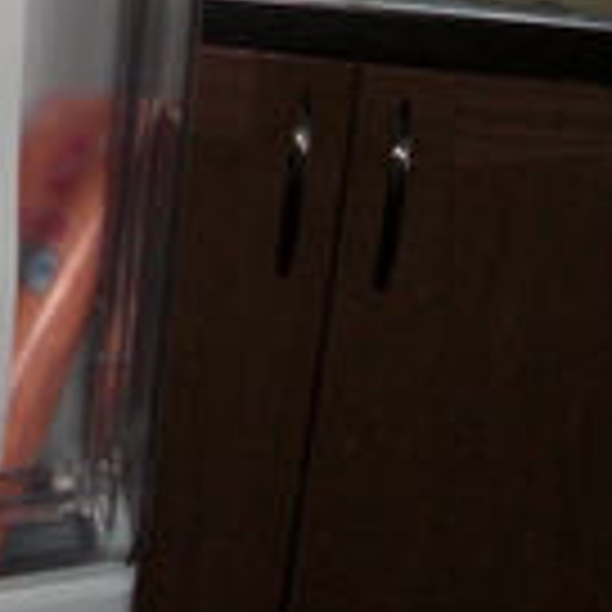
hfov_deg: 15.1
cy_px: 68
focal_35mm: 105
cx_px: -369
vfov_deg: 16.4
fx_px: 2100
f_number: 2.8
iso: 200
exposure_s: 1/60
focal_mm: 6.3
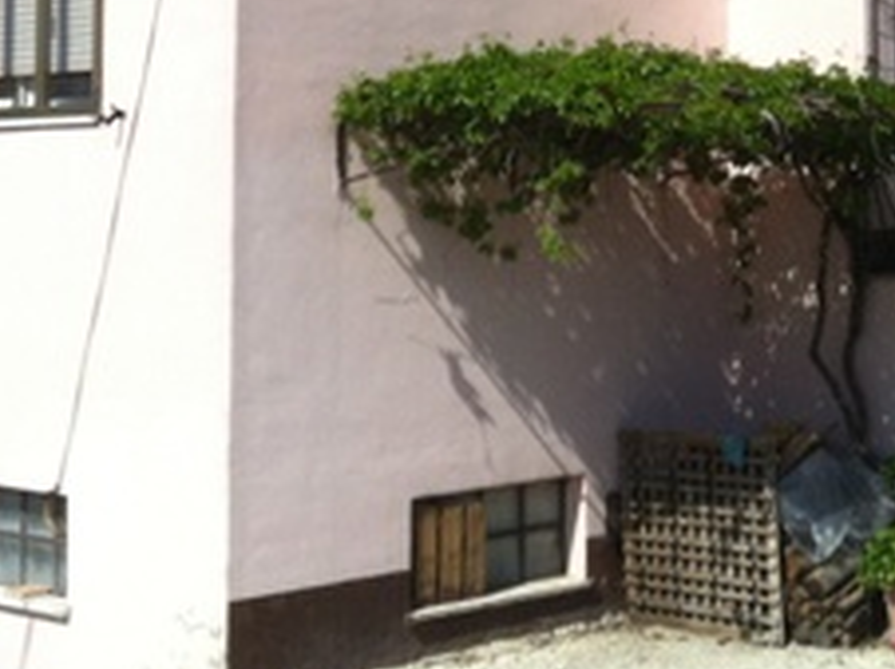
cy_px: -36
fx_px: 2557
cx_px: 622
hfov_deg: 19.8
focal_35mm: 99
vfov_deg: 14.6
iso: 100
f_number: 2.8
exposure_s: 1/2891
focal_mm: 3.85
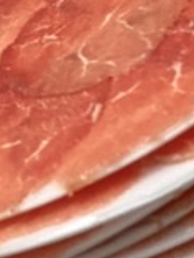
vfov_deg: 8.9
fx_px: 1582
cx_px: -49
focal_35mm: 212
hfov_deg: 7.0
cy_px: -202
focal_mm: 6
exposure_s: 1/40
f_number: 2
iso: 250
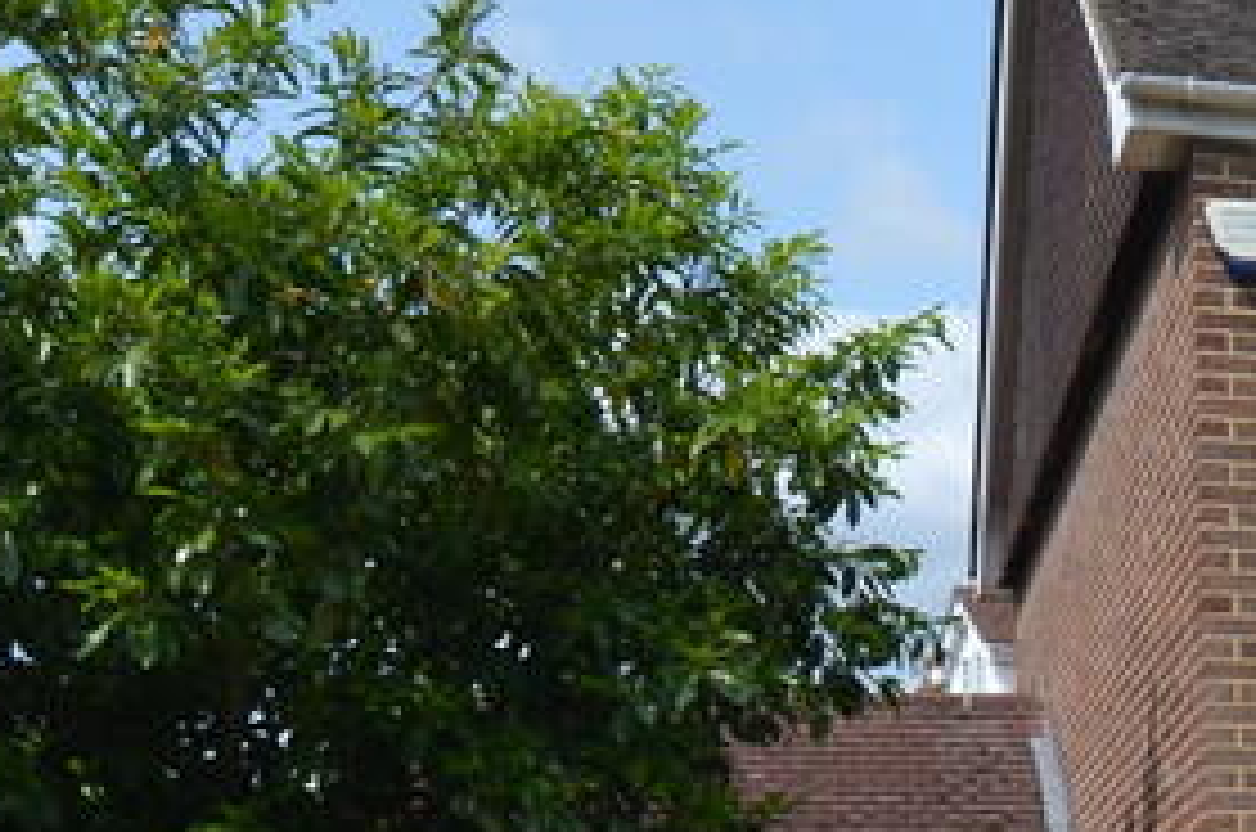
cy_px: 1012
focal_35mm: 77
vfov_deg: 16.8
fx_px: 2682
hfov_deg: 22.4
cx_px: 1805
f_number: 8
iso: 110
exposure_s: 1/250
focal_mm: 14
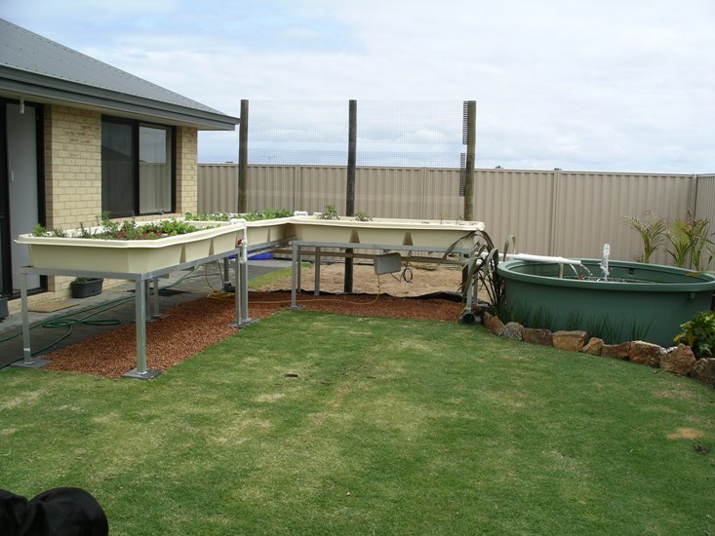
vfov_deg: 38.7
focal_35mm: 37
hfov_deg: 50.1
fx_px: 764
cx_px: 358
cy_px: 268
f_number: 6
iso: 64
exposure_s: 1/400
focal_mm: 7.8
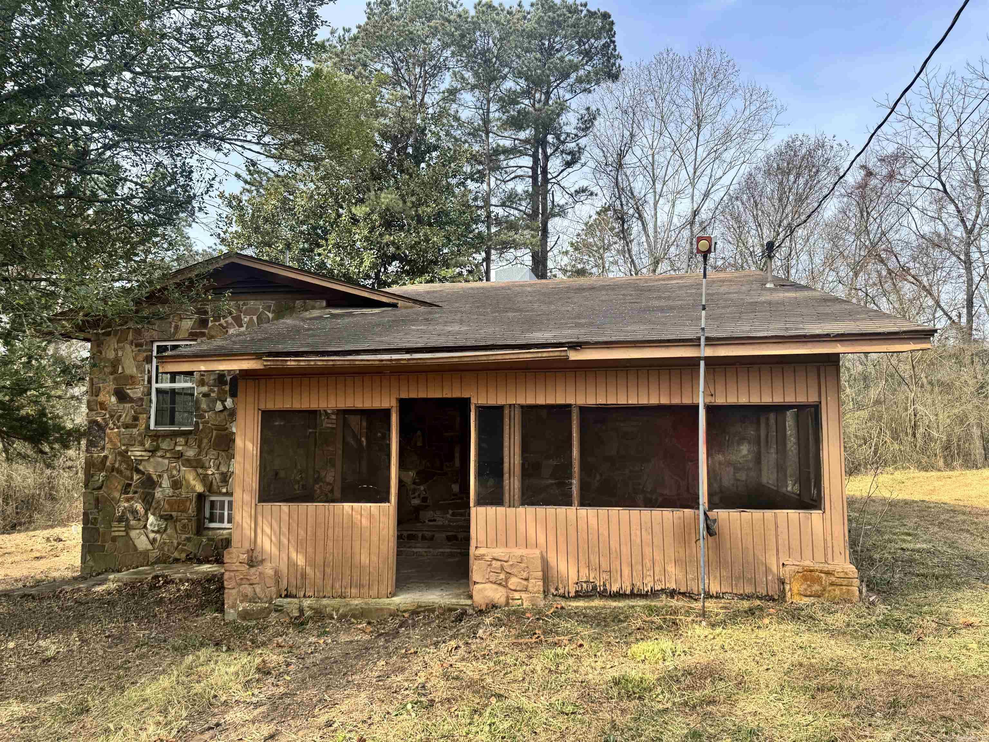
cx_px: 494
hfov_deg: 71.6
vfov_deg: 56.8
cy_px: 371
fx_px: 686
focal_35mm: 24
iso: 80
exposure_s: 1/1238
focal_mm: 6.76
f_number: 1.78
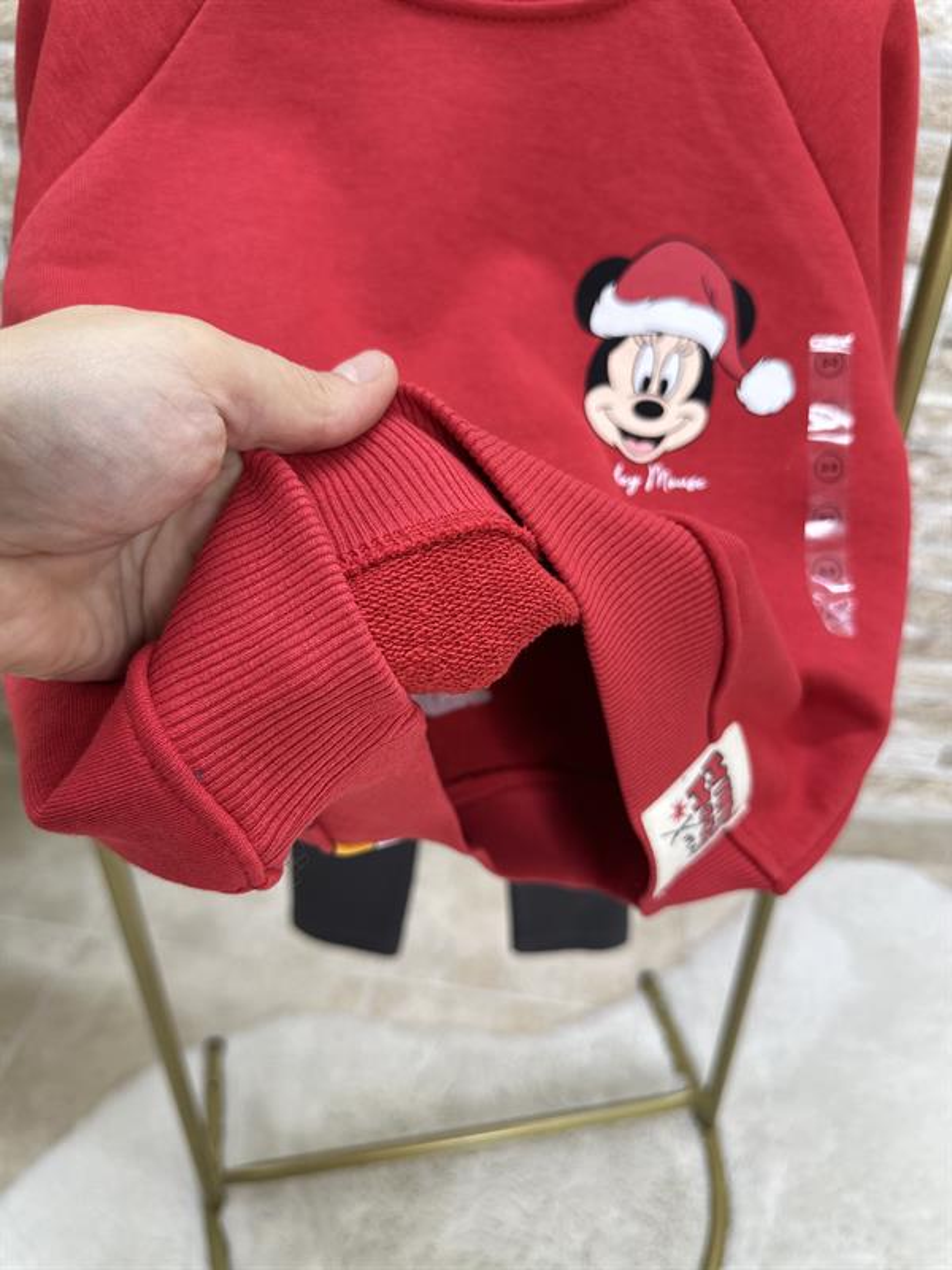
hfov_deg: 56.8
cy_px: 635
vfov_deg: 71.6
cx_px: 476
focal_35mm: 24
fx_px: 880
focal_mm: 6.86
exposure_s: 1/100
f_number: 1.78
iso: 200
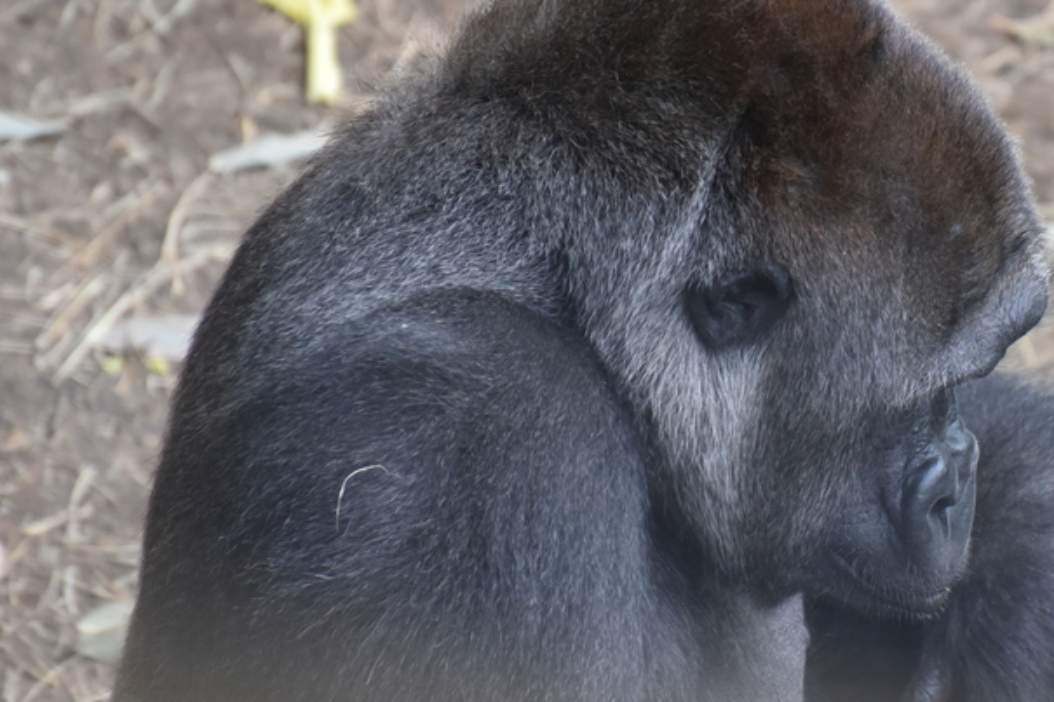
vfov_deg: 2.2
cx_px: 873
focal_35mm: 635
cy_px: 235
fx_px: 18585
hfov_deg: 3.2
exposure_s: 1/640
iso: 2000
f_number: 5.6
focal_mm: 300
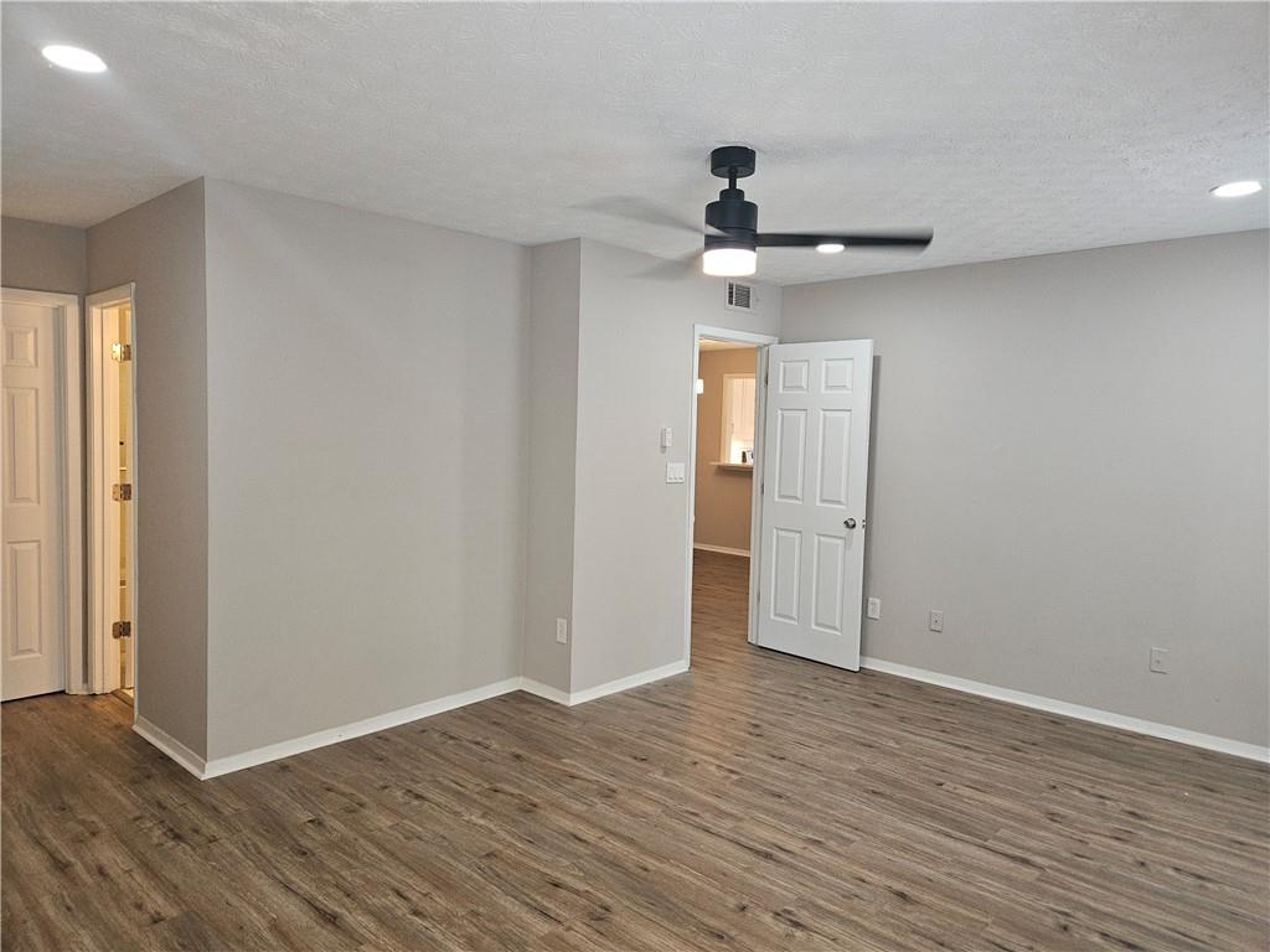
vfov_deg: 58.9
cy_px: 476
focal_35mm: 23
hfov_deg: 73.9
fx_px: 844
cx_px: 635
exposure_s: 1/60
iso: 100
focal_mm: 5.4
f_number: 1.8
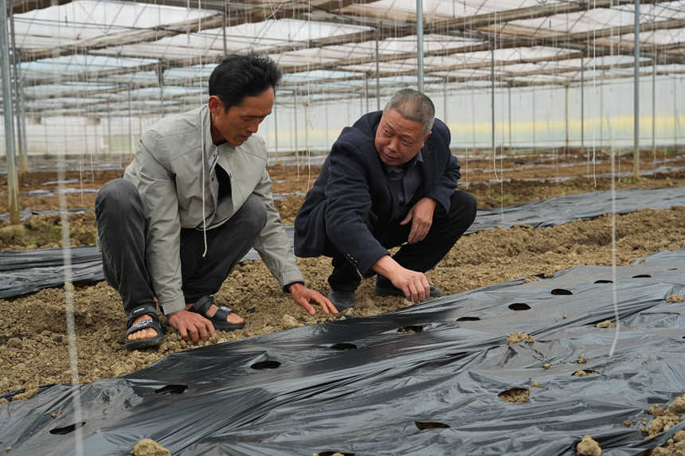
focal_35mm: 48
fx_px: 913
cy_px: 228
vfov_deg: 28.1
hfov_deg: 41.1
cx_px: 342
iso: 200
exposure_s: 1/100
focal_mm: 48
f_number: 5.6
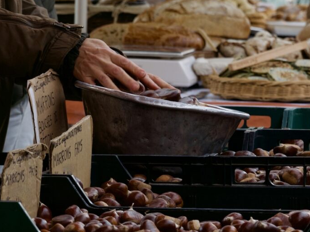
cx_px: 175
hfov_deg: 9.1
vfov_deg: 6.8
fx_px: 1952
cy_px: 96
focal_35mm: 218
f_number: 7.1
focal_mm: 73
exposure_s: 1/125
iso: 200
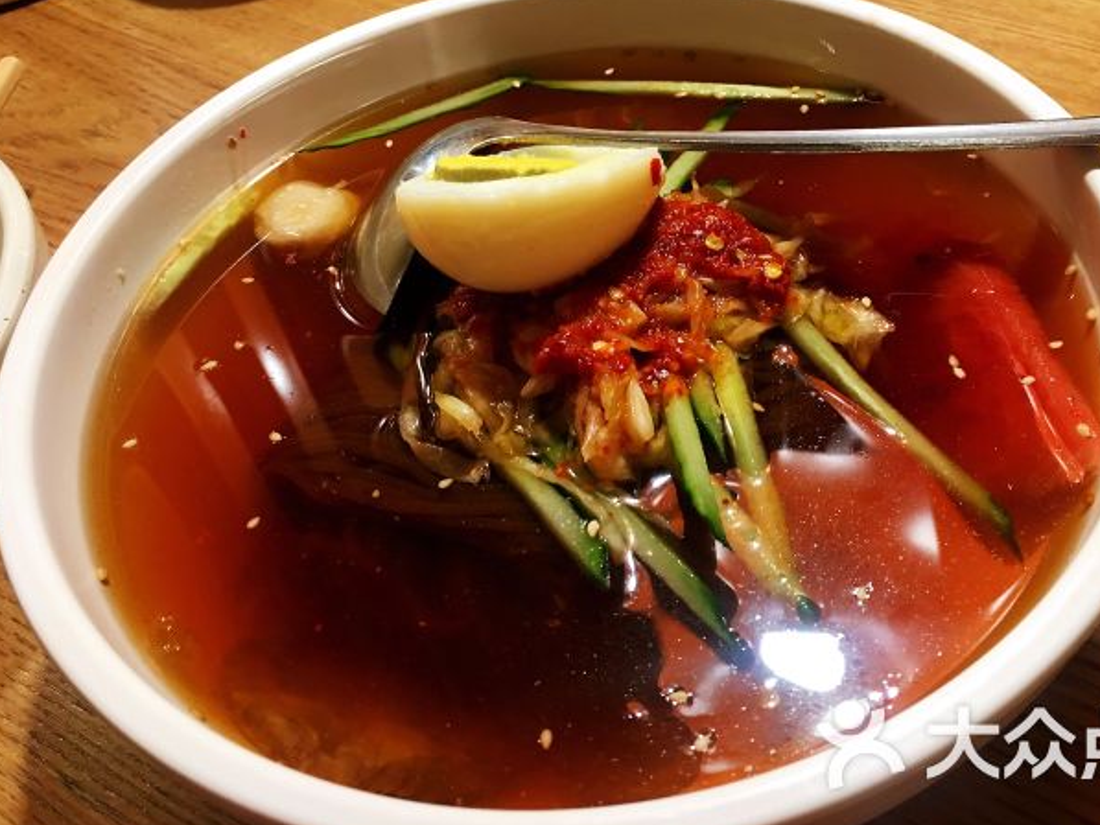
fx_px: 1081
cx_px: 634
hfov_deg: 53.7
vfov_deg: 41.7
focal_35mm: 34
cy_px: 356
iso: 80
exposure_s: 1/17
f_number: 2.2
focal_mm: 4.15
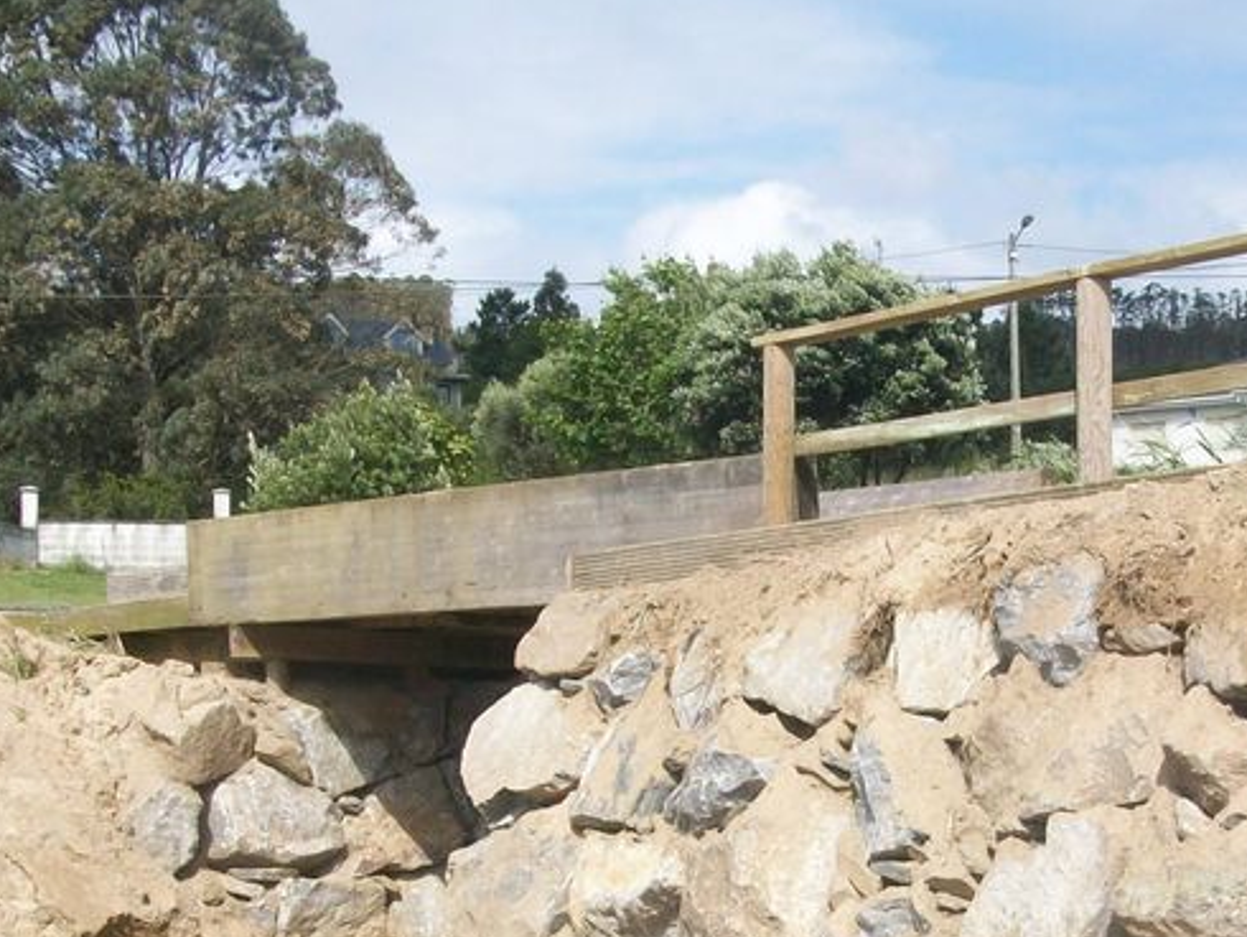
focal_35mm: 71
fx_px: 2559
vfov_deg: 20.5
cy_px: 749
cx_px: 881
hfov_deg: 27.1
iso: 64
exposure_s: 1/277
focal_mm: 5.7
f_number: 5.5
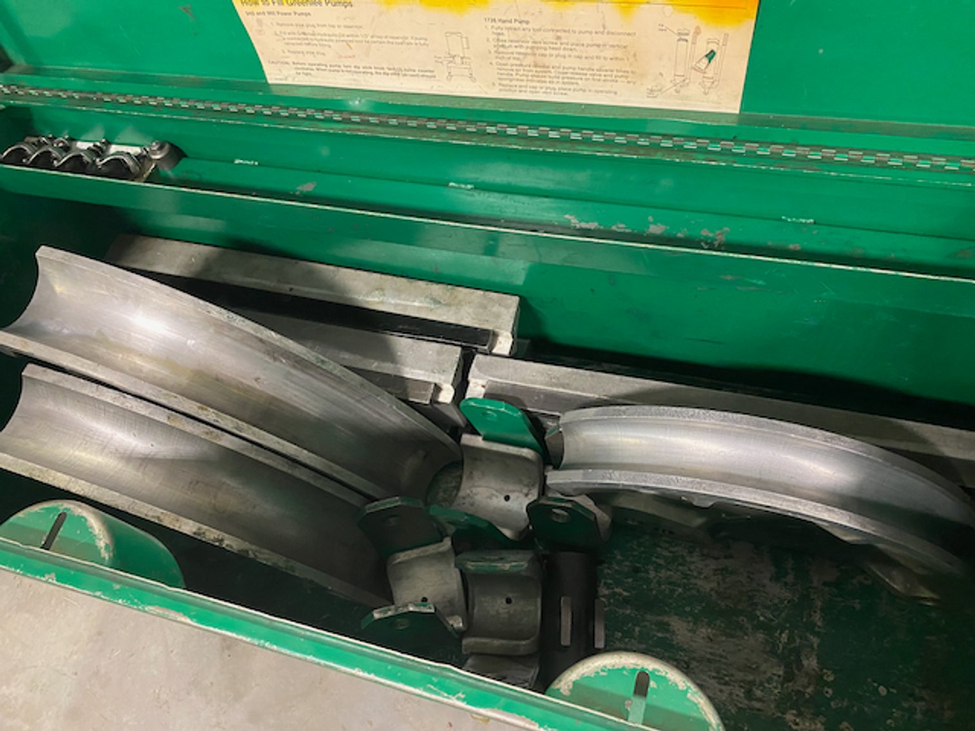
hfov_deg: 67.3
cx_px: 488
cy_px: 366
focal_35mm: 26
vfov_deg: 53.1
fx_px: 732
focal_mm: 4.25
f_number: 1.8
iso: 500
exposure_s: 1/45
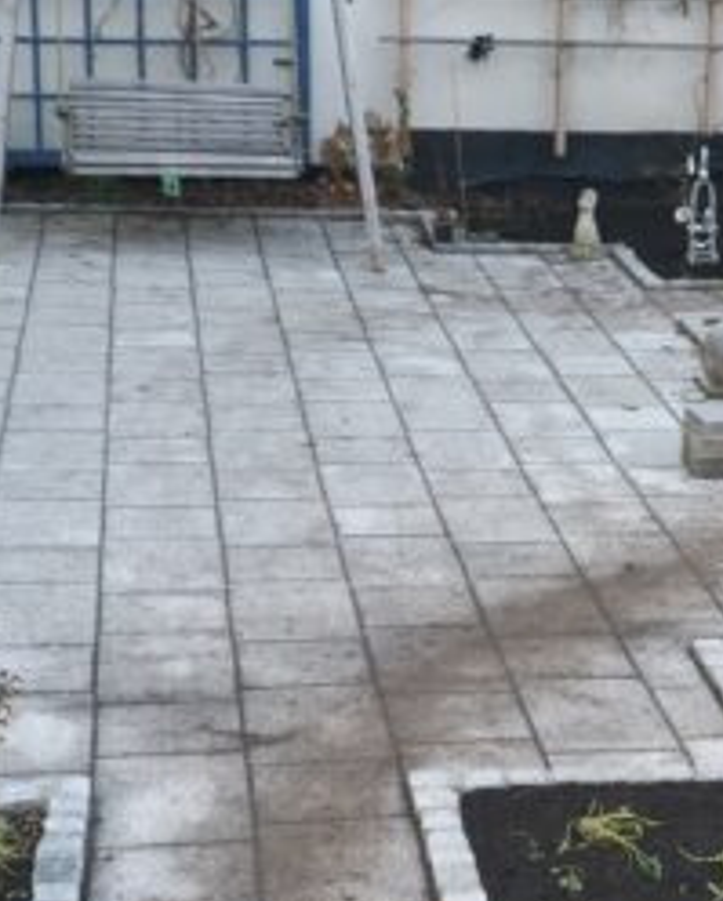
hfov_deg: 17.8
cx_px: 679
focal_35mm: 85
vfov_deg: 22.4
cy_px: 534
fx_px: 2269
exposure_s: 1/100
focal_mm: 5.54
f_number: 2.4
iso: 80
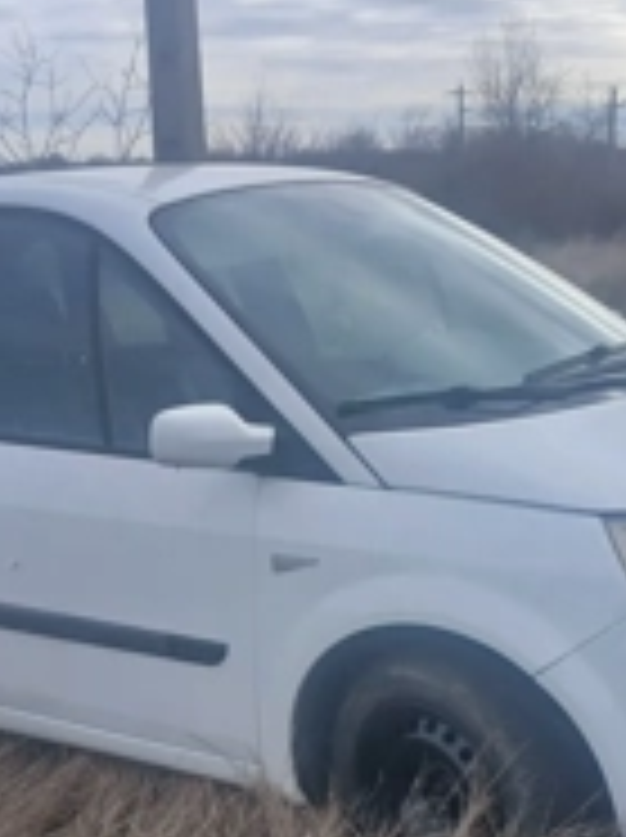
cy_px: 738
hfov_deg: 26.0
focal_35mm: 56
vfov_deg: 32.8
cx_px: 311
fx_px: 1353
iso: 20
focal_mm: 3.98
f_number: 1.8
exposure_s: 1/276
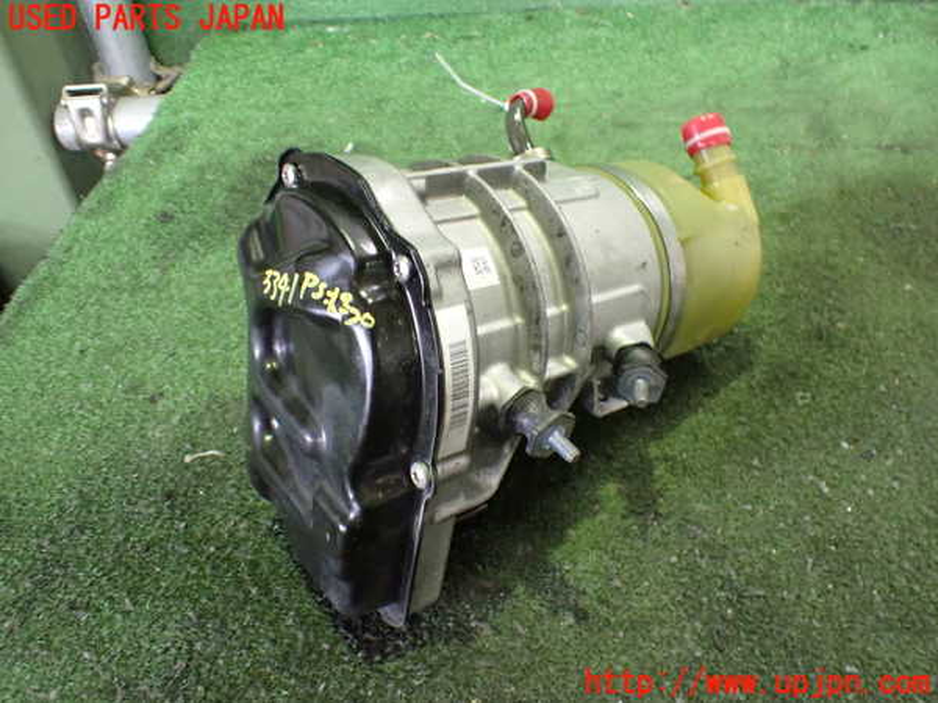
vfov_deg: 46.8
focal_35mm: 30
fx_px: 813
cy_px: 352
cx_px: 469
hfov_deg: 60.0
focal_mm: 5.4
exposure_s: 1/30
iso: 800
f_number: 2.3
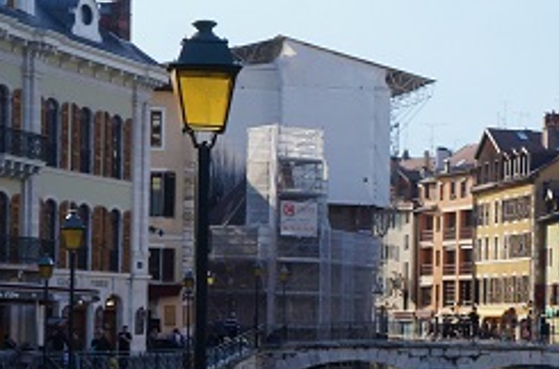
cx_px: 670
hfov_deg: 16.3
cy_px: 314
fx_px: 1874
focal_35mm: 121
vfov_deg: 11.2
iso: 200
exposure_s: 1/200
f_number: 13
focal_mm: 26
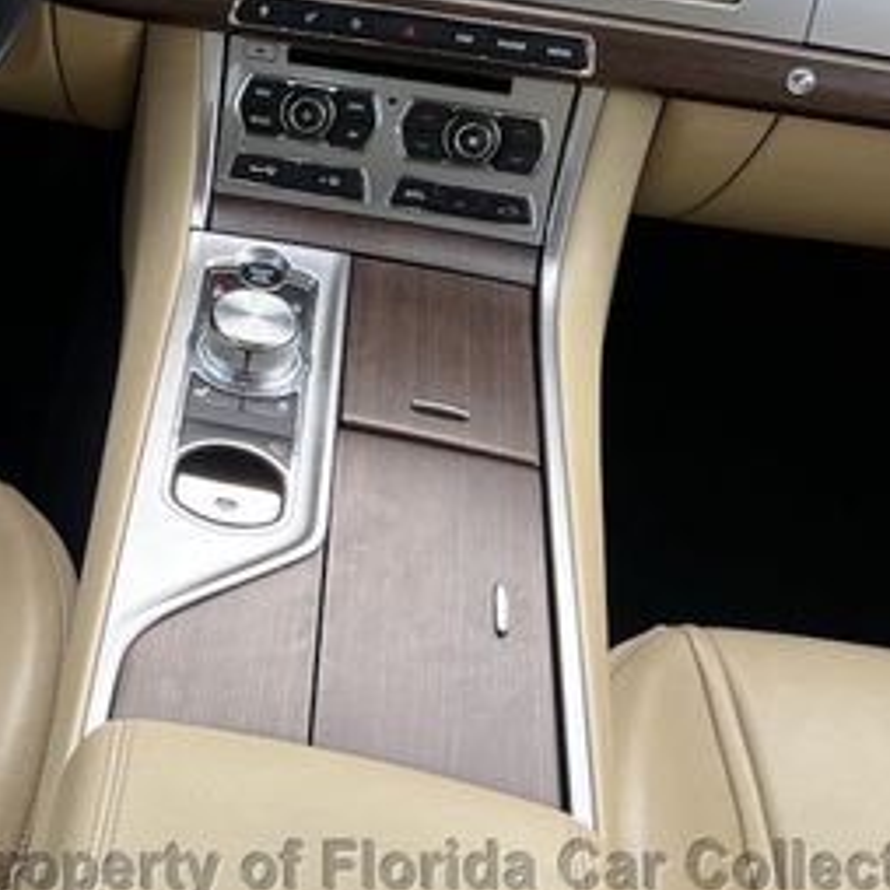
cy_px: 102
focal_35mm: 58
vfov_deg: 28.5
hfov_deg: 27.8
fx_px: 1687
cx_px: -7
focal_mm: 5.7
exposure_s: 1/383
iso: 50
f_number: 1.5
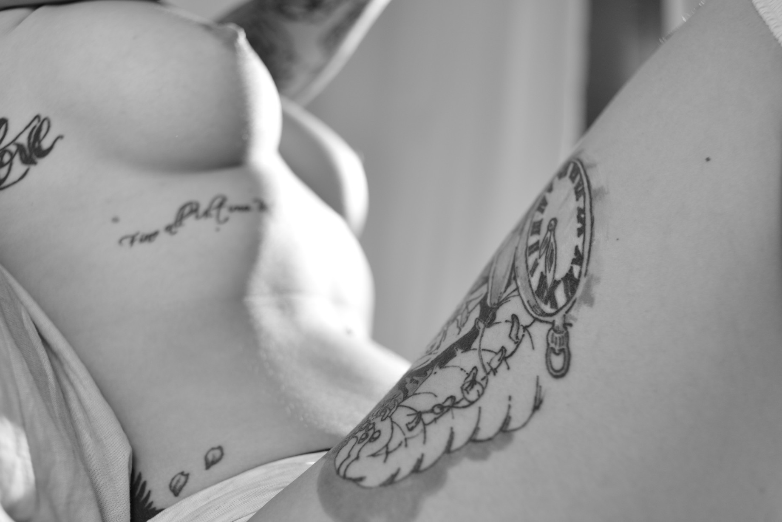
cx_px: 391
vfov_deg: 37.9
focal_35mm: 35
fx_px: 760
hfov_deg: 54.4
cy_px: 261
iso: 800
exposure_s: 1/60
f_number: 3.5
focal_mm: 35
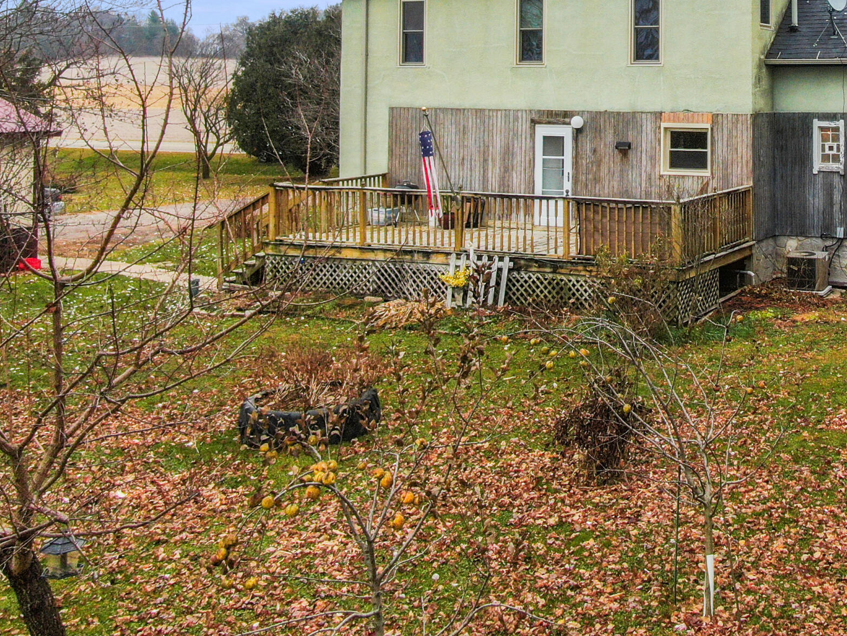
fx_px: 1126
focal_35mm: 46
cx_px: 717
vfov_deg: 29.9
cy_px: 35
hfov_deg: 39.1
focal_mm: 4.39
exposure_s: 1/240
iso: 100
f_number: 2.8
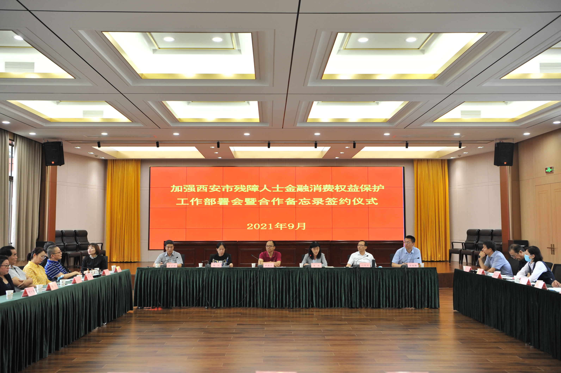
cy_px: 186
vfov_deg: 35.0
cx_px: 280
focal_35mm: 38
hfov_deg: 50.7
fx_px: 592
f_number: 4
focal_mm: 38
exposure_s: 1/125
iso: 800
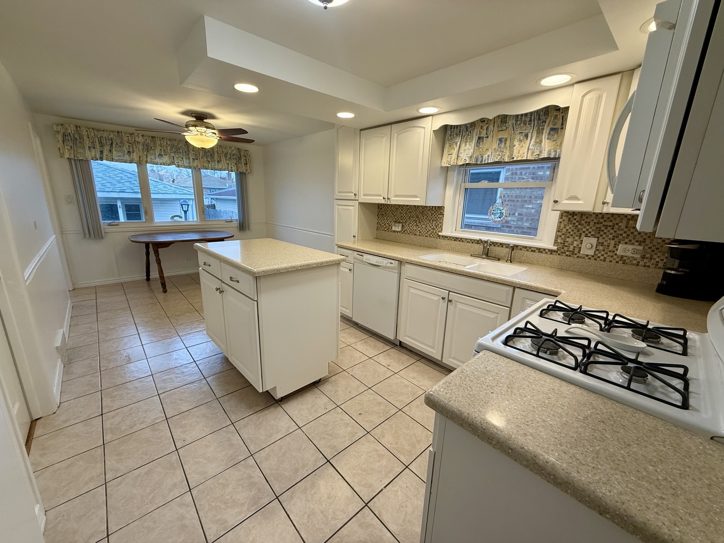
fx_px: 293
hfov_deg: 102.1
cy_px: 272
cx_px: 362
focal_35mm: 14
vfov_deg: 85.7
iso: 160
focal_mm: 2.22
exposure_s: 1/120
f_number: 2.2
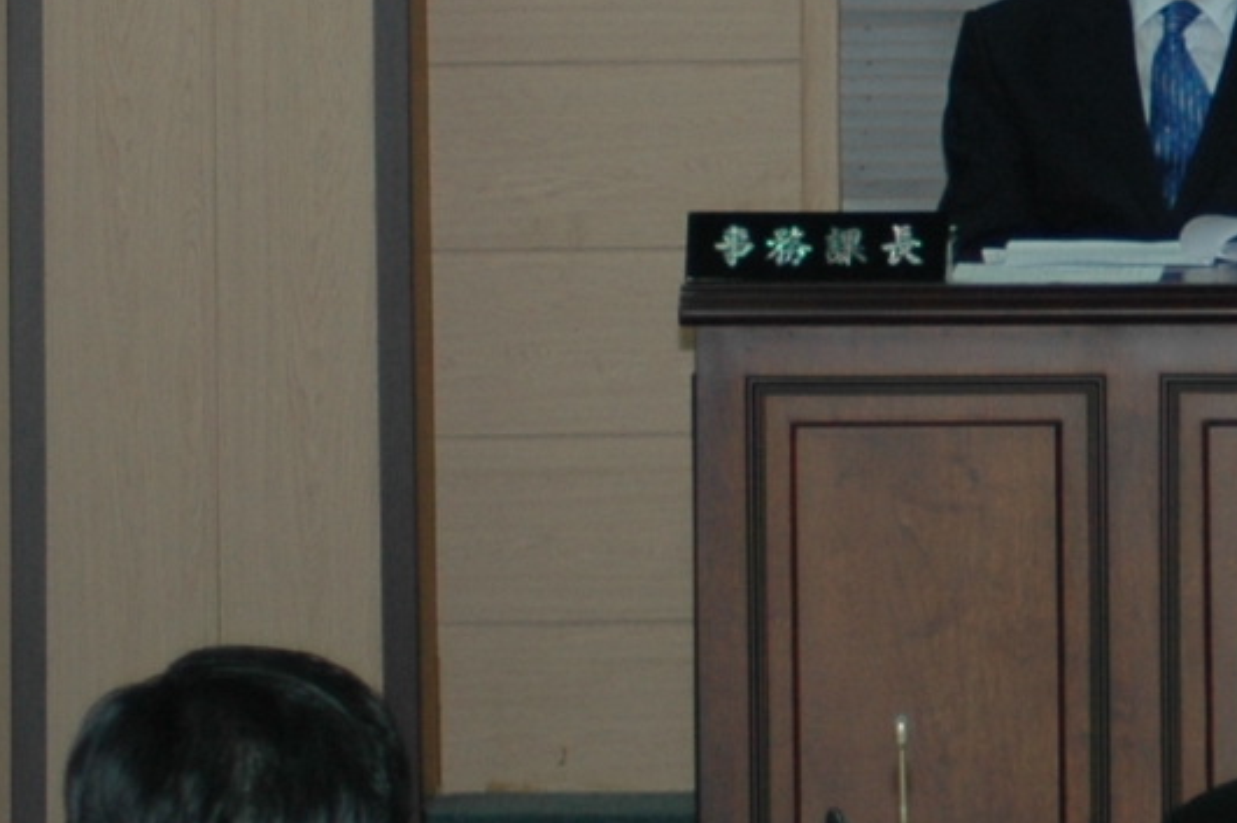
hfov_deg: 4.6
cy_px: 191
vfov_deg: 3.1
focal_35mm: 443
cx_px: 2206
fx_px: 15208
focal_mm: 70
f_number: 4.5
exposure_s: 1/60
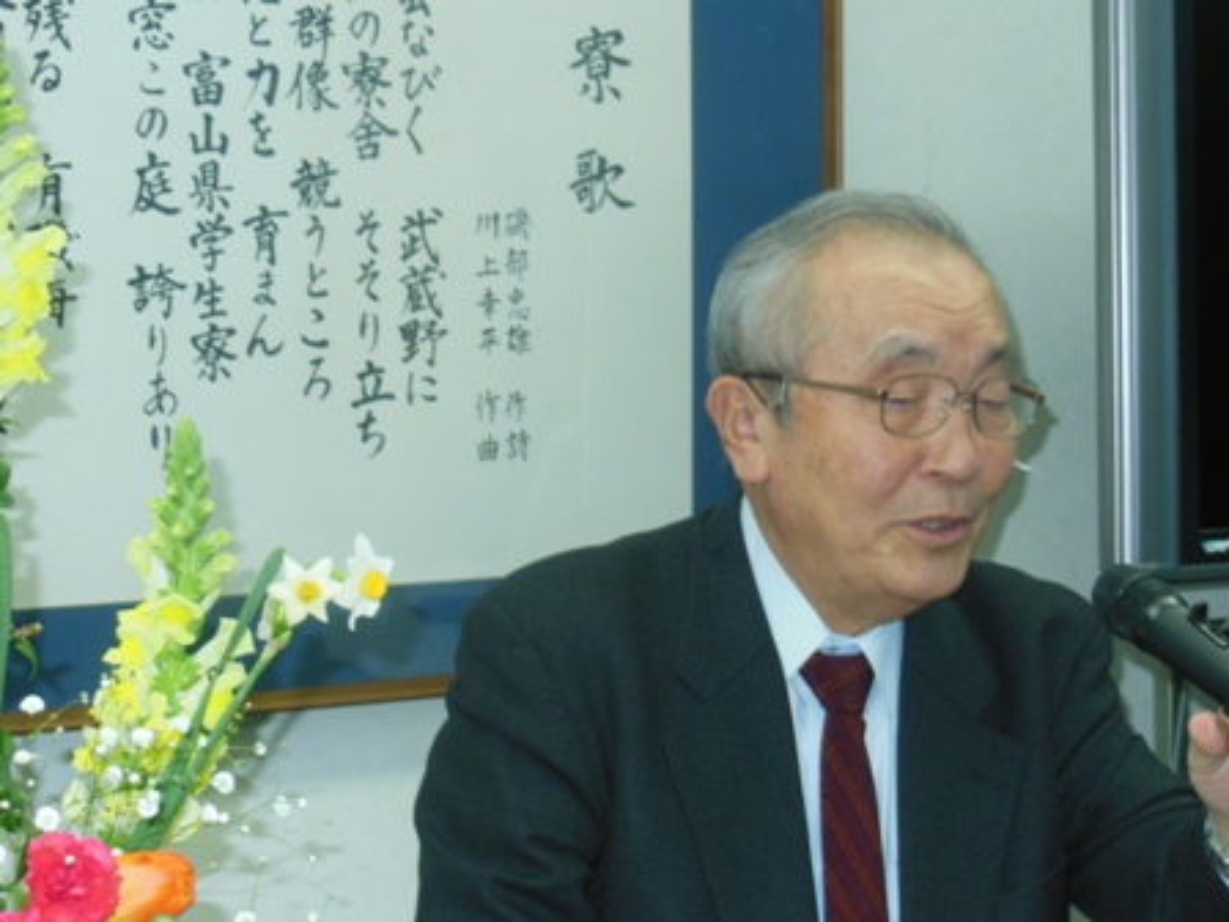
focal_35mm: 93
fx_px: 3302
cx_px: 614
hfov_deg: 21.1
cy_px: 461
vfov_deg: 15.9
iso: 640
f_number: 5.6
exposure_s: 1/60
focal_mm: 16.5
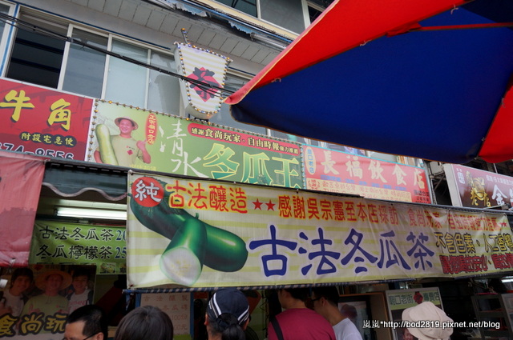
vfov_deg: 53.0
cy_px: 170
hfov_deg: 73.8
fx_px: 342
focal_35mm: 24
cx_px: 256
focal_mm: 16
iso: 200
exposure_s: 1/160
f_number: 4.5
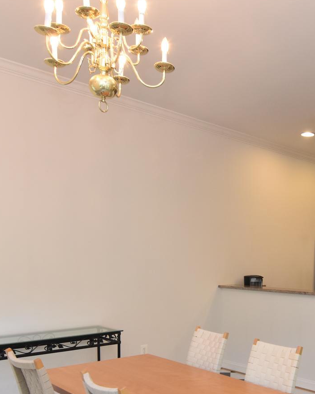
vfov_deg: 48.4
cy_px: 292
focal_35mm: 36
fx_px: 421
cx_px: 246
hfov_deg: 39.6
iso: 800
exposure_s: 1/80
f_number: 4.5
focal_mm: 11
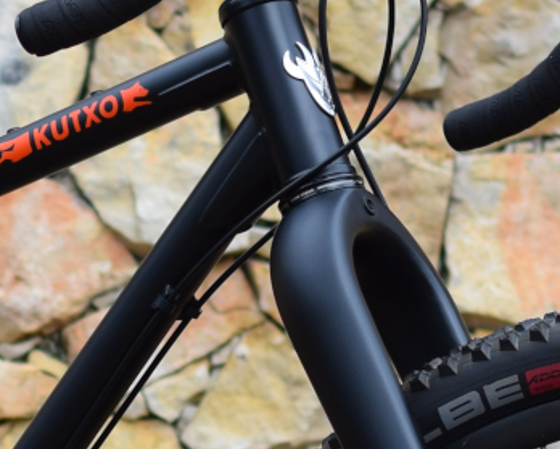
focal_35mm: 404
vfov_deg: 3.8
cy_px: 622
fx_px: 6701
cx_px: -19
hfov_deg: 4.8
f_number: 3.2
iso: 100
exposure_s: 1/400
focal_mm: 50
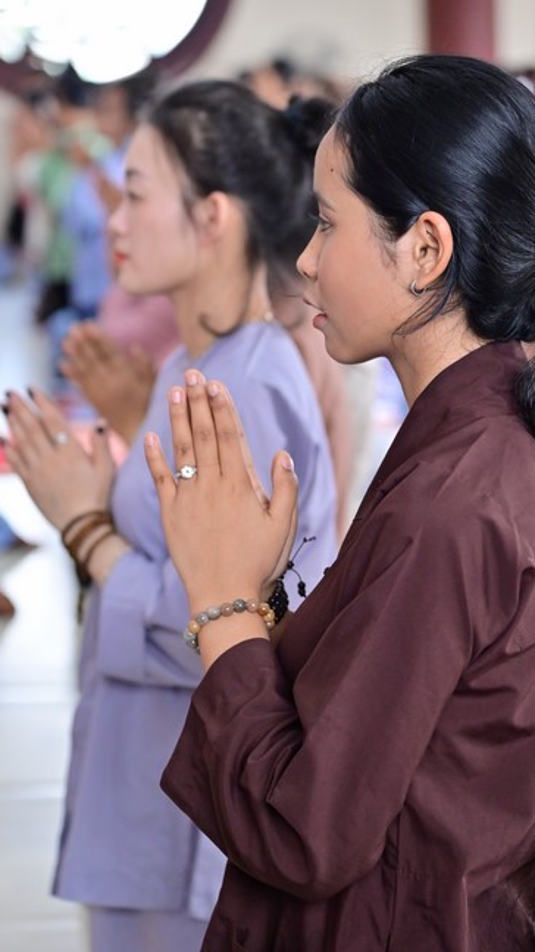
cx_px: 303
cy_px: 476
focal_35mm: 126
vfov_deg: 17.0
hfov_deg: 9.6
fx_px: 3181
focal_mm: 120
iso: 2500
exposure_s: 1/100
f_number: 5
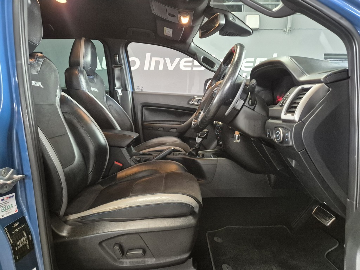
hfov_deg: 73.9
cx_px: 180
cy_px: 135
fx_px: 239
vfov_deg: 58.9
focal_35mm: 23
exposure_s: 1/100
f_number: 1.8
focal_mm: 5.4
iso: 2500
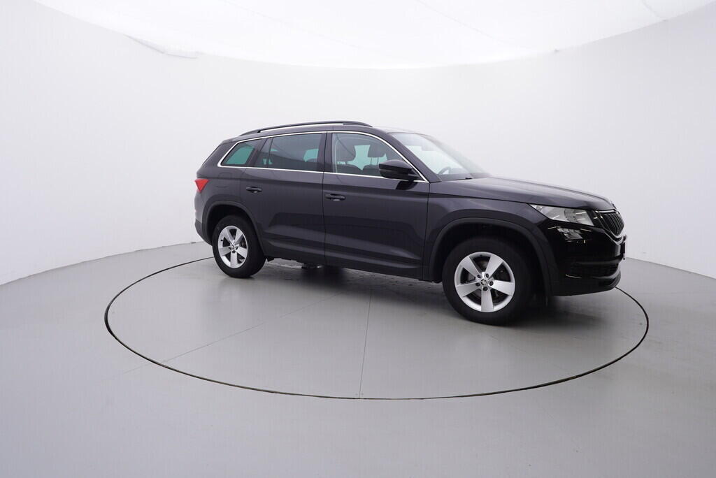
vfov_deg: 56.2
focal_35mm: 22
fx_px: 448
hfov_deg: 77.3
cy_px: 239
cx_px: 358
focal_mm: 15
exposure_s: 1/80
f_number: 5
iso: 200
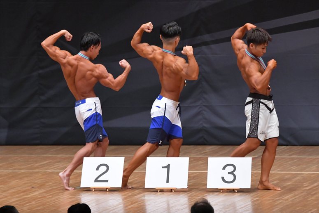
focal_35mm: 270
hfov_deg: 7.6
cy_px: 106
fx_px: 2391
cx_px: 160
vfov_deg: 5.1
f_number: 5.6
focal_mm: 180
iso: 6400
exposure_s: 1/400
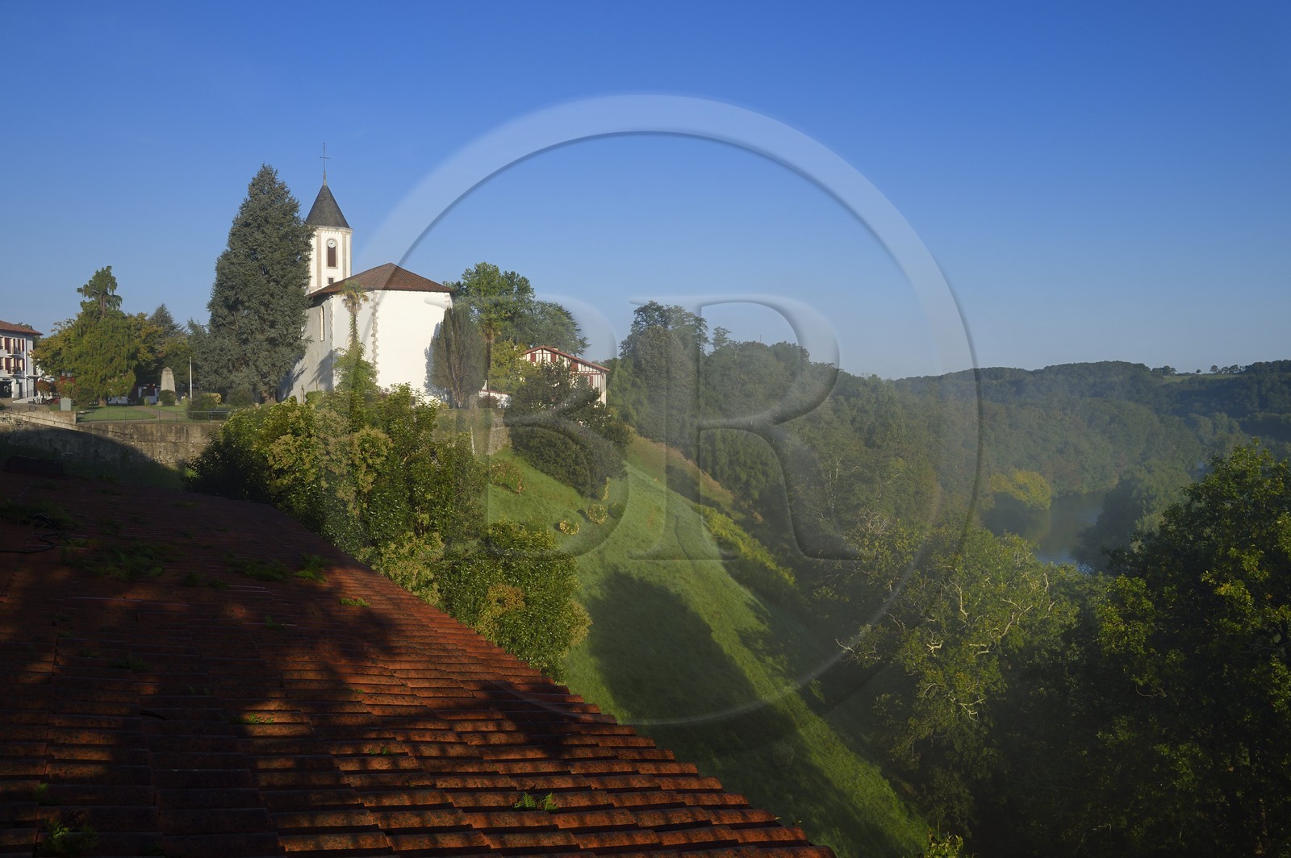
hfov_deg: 63.7
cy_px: 429
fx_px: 1039
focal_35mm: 29
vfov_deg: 44.9
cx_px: 646
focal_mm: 29
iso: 200
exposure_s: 1/250
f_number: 13
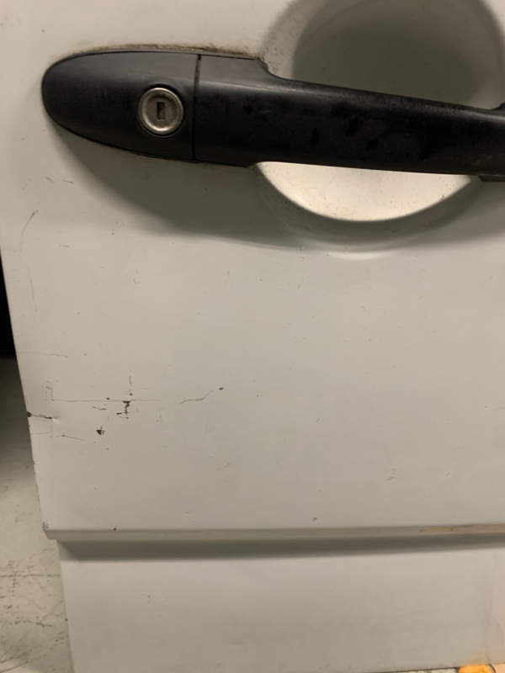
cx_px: 252
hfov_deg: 53.1
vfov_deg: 67.3
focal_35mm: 26
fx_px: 506
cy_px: 336
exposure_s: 1/40
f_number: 1.8
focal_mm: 4.25
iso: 400
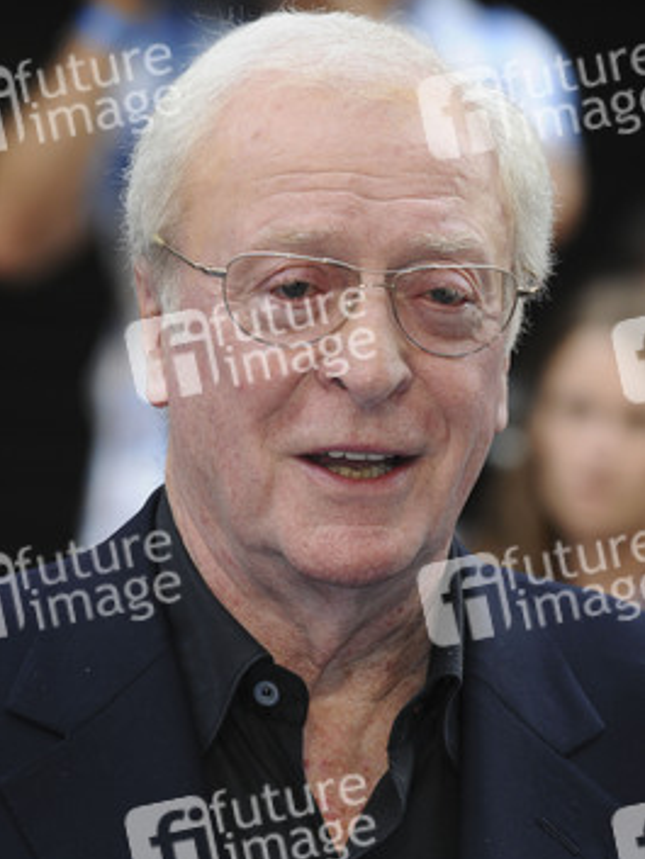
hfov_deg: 4.9
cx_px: 322
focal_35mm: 303
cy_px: 467
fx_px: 7512
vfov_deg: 6.5
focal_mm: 185
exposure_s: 1/160
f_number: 5.6
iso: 400
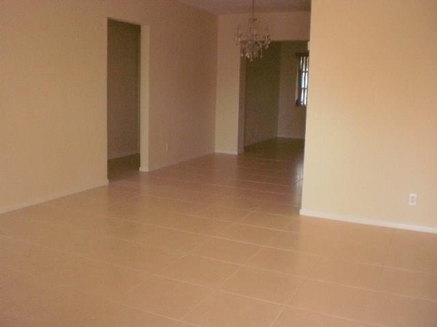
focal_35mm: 36
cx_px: 218
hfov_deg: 51.4
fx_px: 454
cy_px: 164
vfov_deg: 39.7
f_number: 3.1
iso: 400
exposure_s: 1/125
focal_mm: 6.3
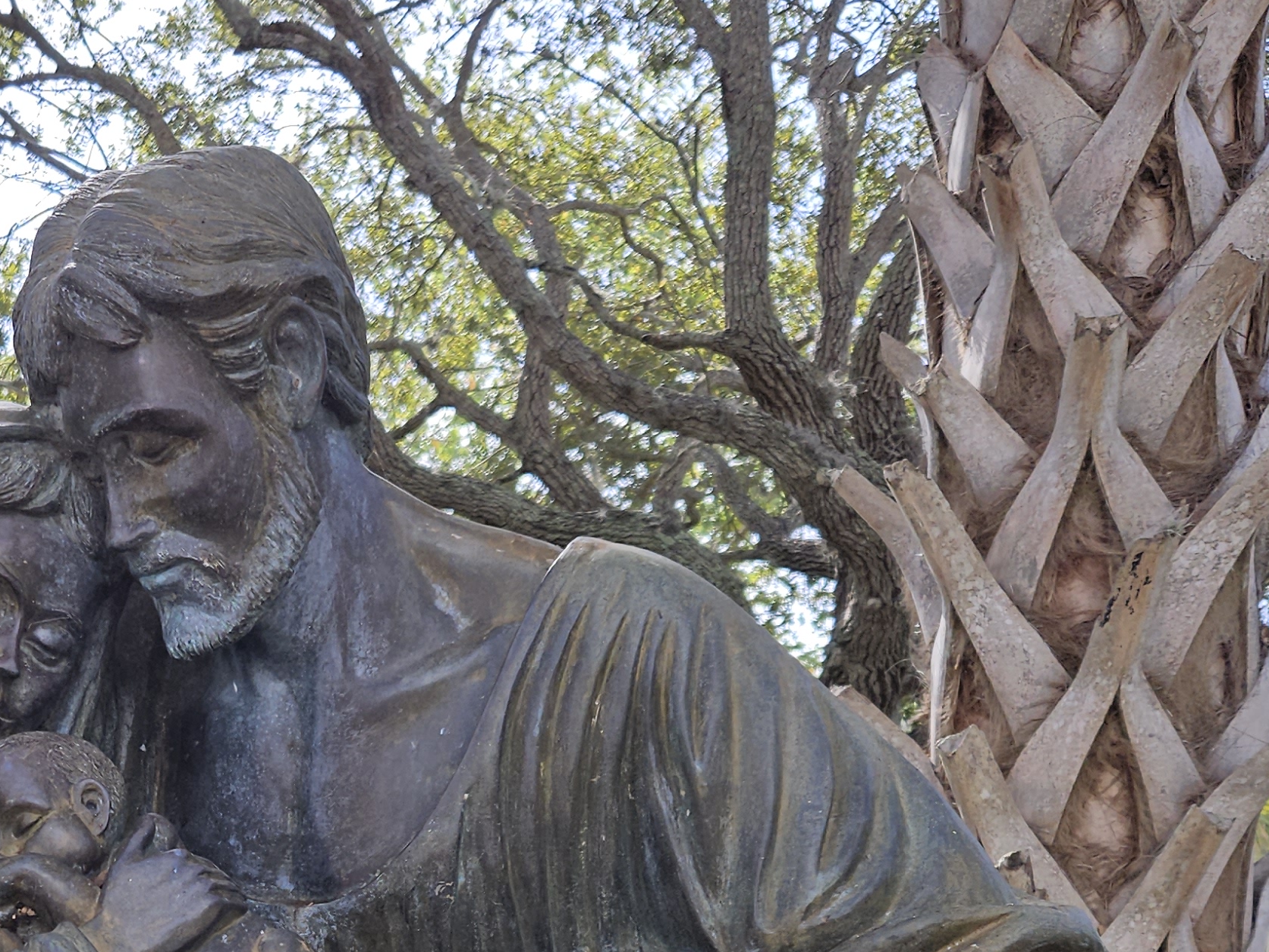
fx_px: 2016
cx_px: 218
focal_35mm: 55
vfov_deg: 25.0
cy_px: 1004
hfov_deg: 33.7
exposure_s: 1/474
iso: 25
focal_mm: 5.4
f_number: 1.8
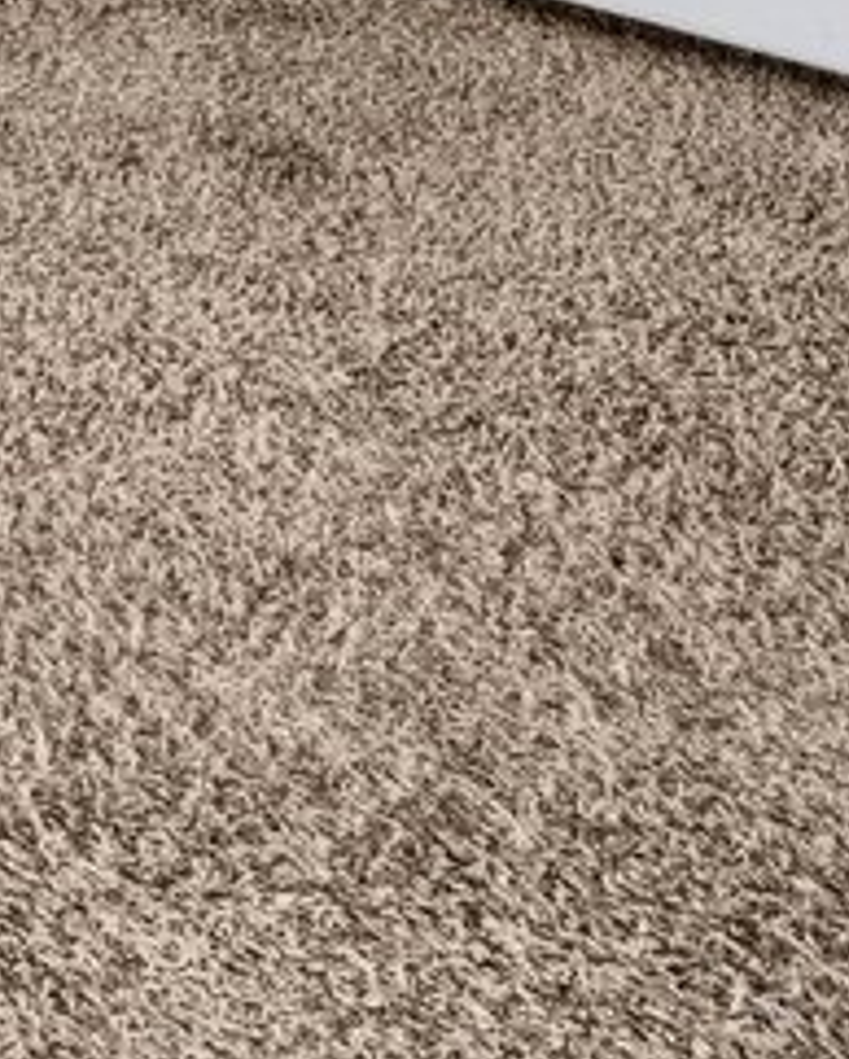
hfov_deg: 11.0
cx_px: -1400
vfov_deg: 13.2
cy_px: -1451
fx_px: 3482
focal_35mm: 111
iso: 400
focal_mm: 14
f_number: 11
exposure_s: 1/8
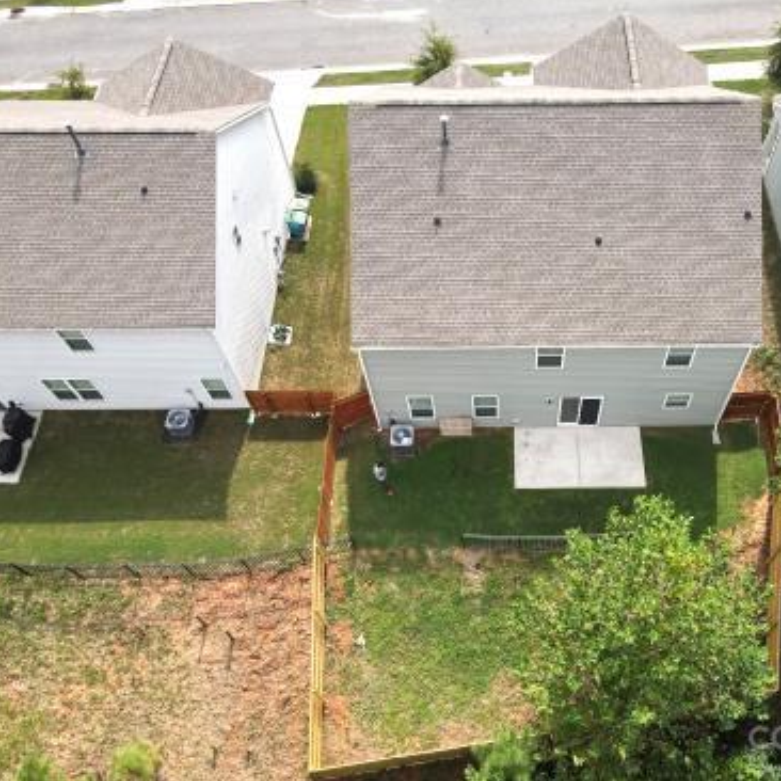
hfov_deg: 54.7
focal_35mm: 29
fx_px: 740
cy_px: 383
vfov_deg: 55.6
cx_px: 510
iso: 100
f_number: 2.8
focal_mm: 4.5
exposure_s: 1/400
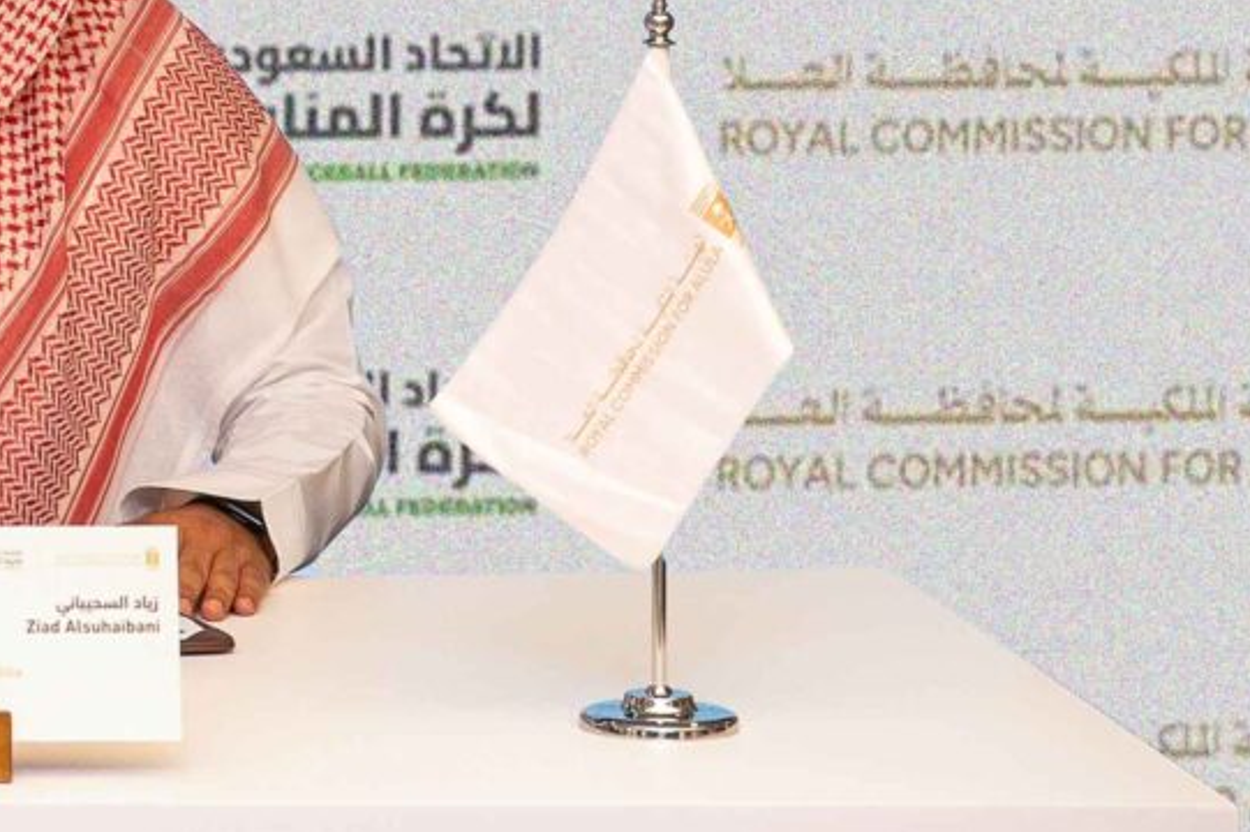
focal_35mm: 161
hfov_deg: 11.9
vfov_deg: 8.4
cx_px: -892
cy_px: -140
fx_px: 5587
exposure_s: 1/200
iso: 320
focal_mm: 34
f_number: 3.5
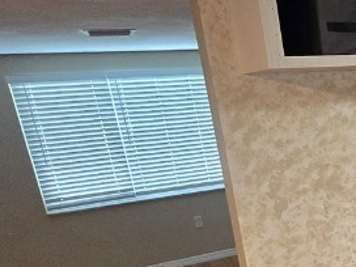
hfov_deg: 31.9
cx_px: 435
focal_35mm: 49
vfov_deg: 28.3
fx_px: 504
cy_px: 250
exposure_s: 1/60
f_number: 2.2
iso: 320
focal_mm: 1.7
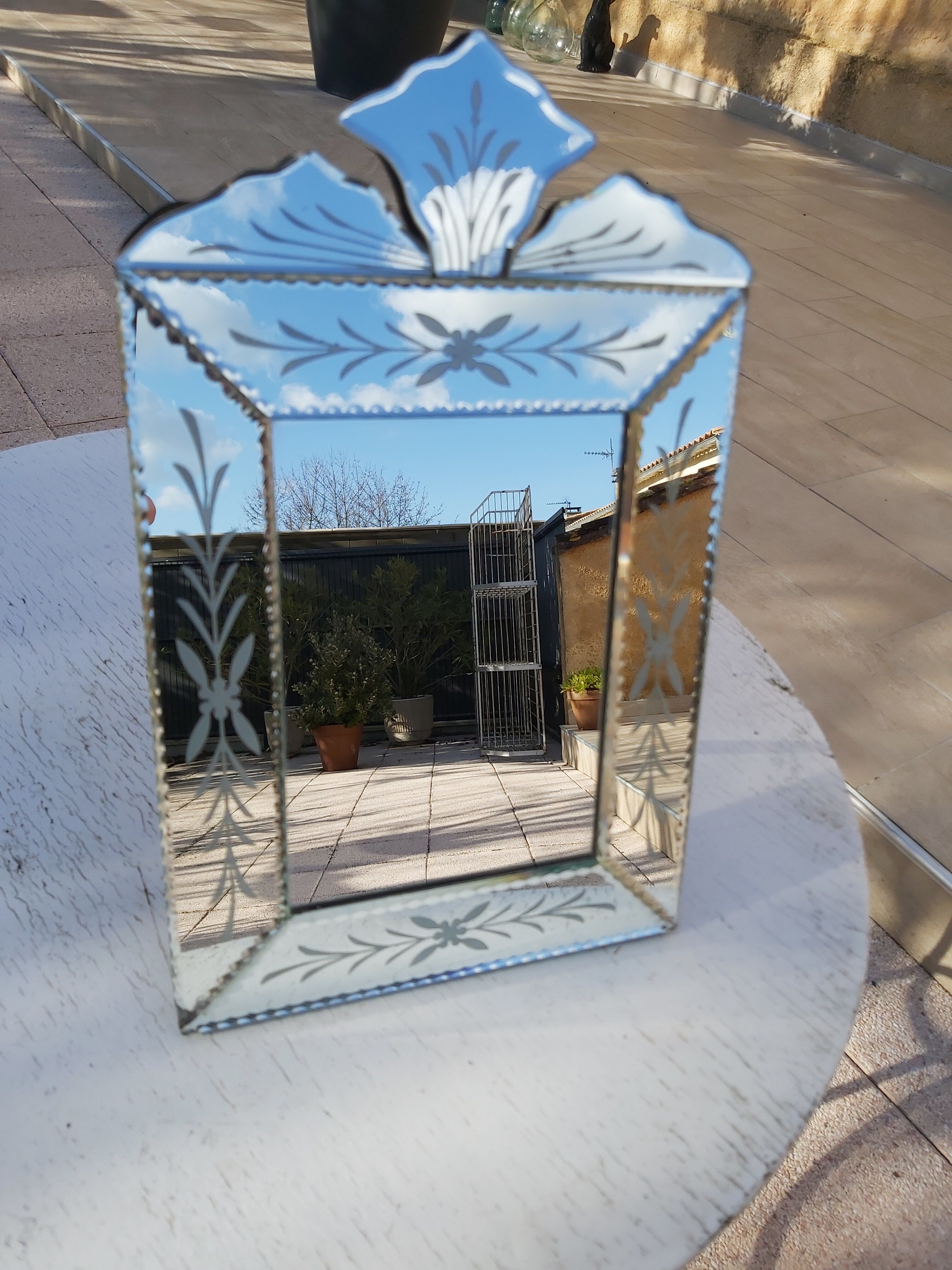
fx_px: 953
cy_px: 635
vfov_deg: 67.3
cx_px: 476
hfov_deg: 53.1
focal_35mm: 26
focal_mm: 3.92
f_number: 1.7
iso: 64
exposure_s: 1/1741
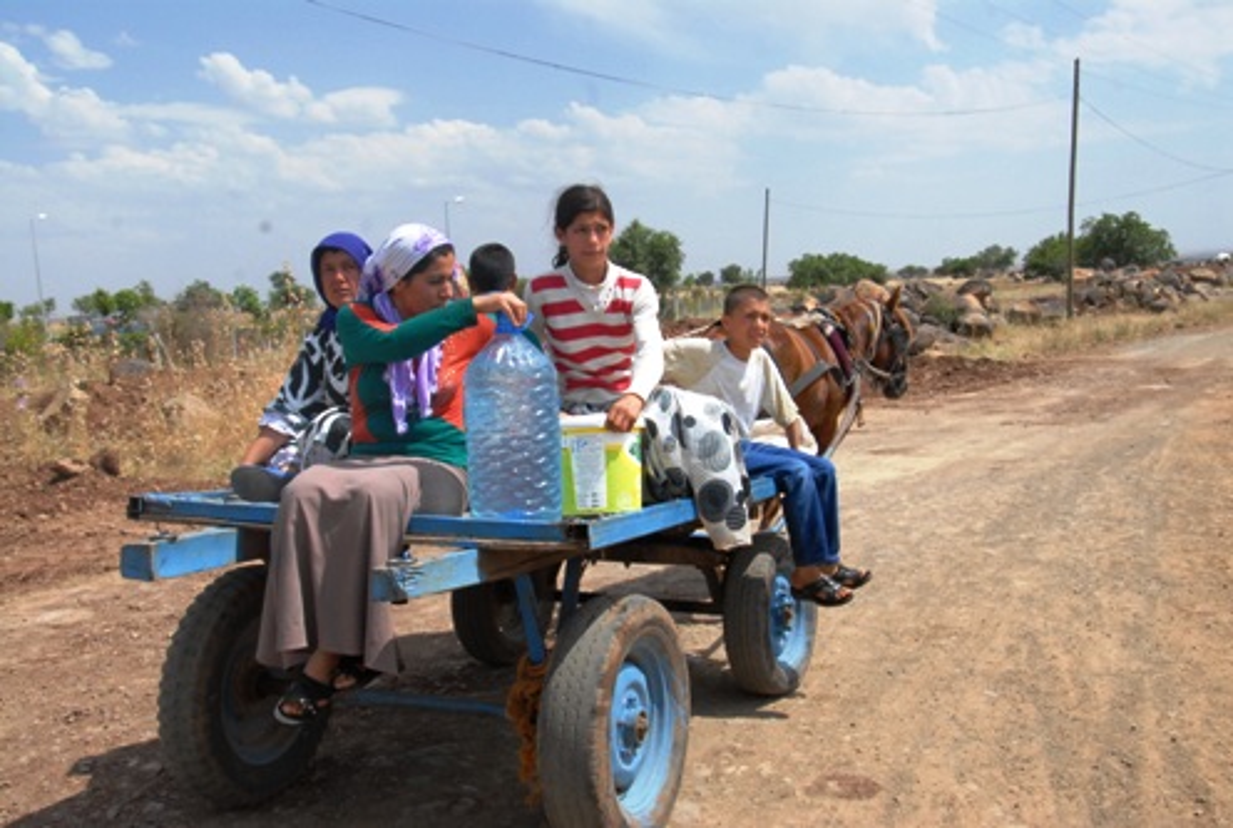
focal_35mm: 38
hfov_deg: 51.2
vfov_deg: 35.7
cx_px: 616
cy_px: 414
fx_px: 1287
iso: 500
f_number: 11
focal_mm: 25
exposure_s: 1/500
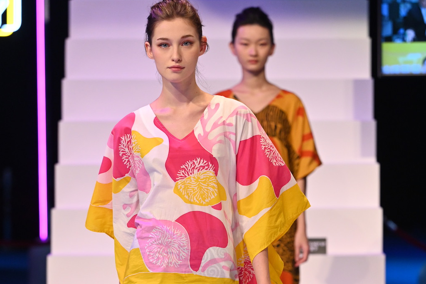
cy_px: 242
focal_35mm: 206
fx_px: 2437
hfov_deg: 10.0
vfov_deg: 6.7
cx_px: 197
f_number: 2.8
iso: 1250
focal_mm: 110
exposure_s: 1/640
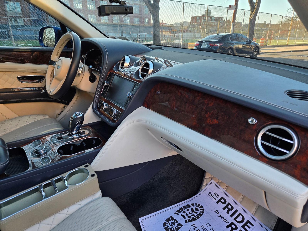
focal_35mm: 23
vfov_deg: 58.9
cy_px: 116
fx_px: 205
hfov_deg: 73.9
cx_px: 154
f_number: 1.8
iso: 80
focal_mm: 5.4
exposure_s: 1/180
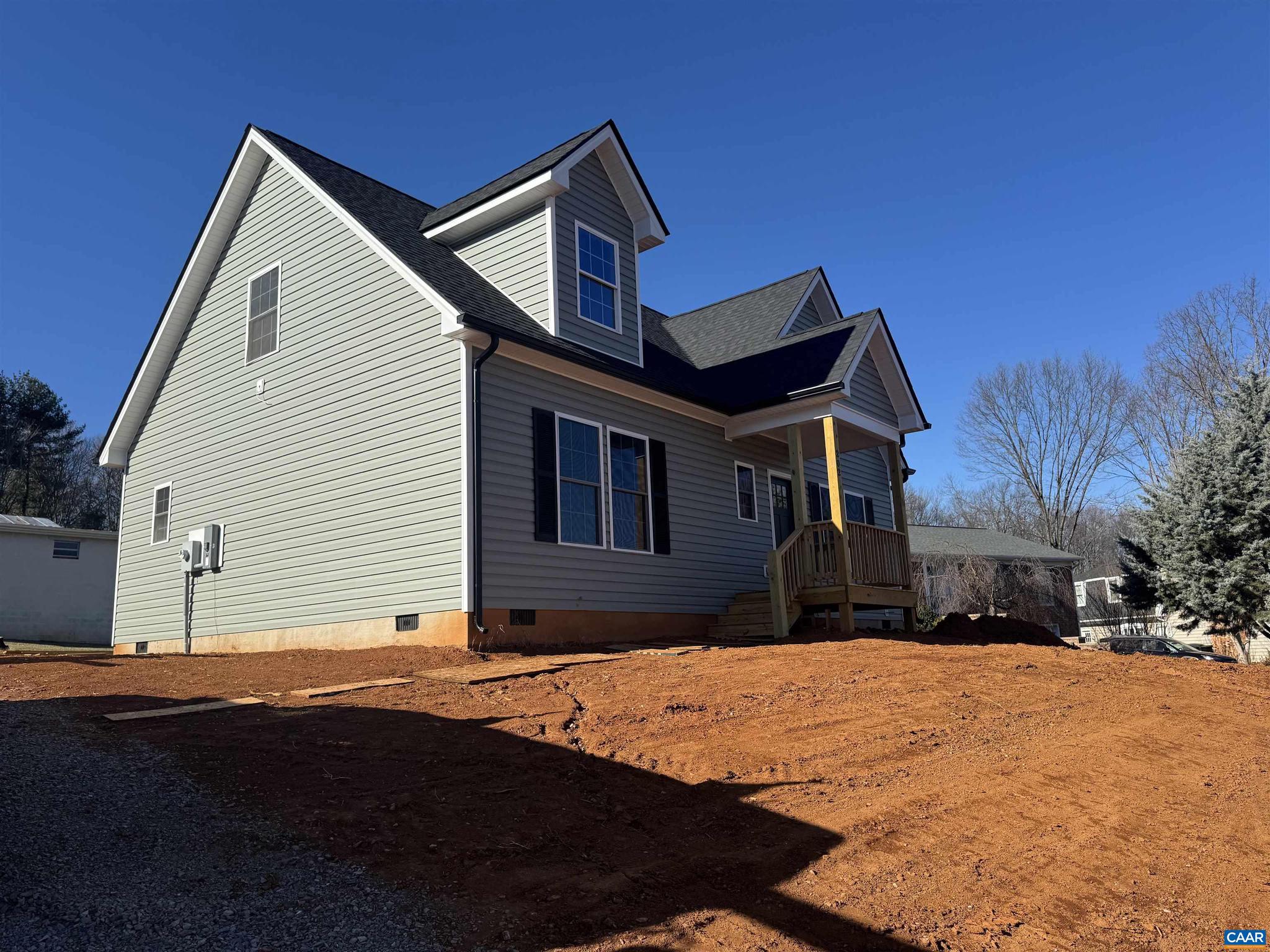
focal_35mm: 24
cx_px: 635
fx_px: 881
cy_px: 476
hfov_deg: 71.6
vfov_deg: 56.8
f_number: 1.78
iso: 80
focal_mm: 6.76
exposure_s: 1/4950
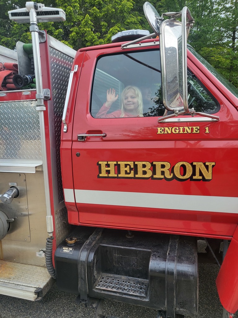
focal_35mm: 26
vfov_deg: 67.3
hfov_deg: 53.1
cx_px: 119
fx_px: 238
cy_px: 159
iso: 50
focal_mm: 4.25
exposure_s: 1/470
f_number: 1.8
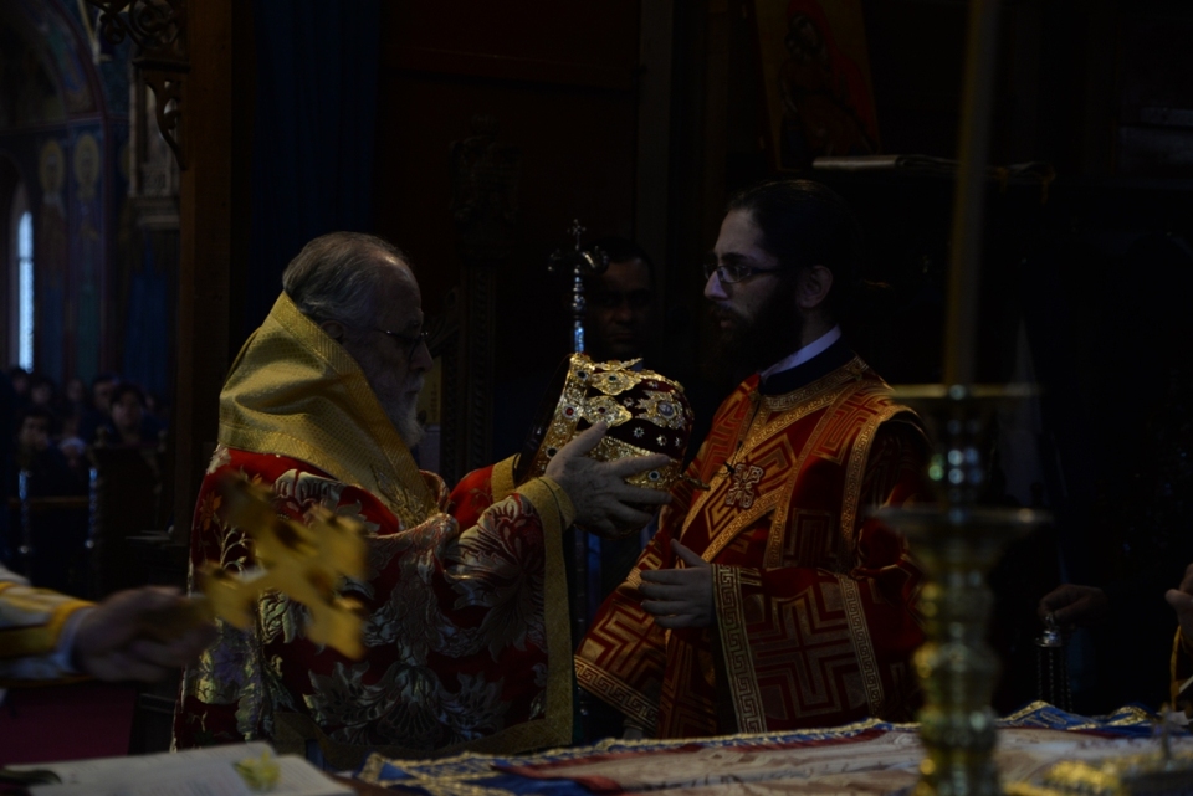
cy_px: 398
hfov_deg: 24.8
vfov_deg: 16.7
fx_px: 2718
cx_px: 596
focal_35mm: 82
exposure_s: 1/80
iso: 1000
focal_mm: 82
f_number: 5.6
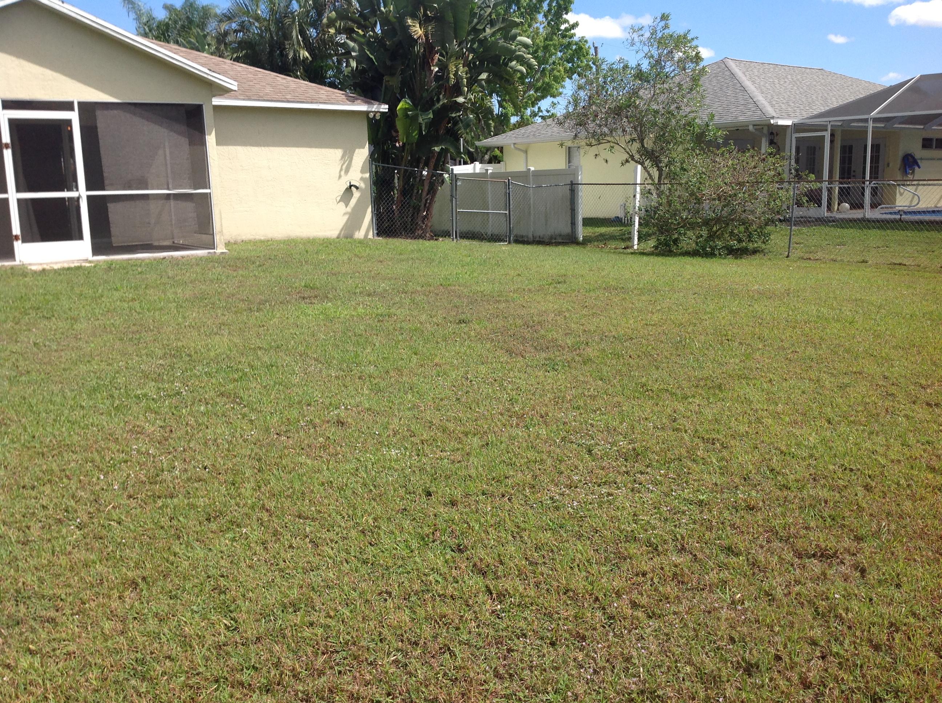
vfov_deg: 40.6
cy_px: 352
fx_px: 951
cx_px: 471
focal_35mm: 35
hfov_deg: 52.7
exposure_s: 1/1439
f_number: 2.4
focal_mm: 4.28
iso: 50
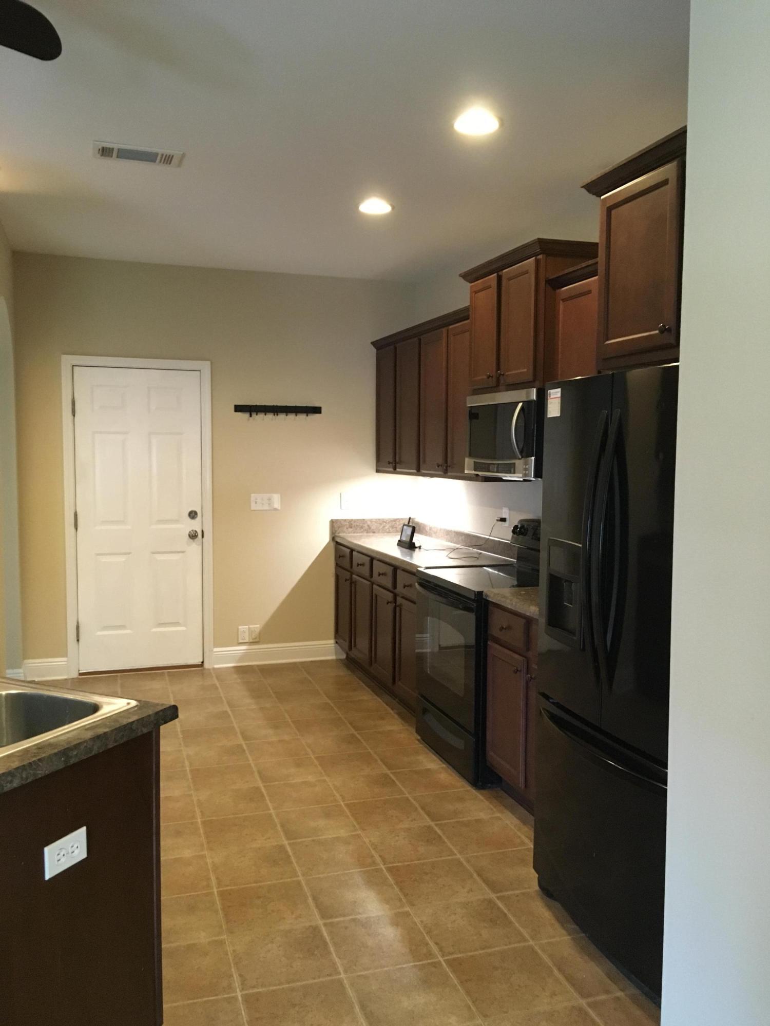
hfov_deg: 48.2
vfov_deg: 61.7
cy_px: 513
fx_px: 860
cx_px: 385
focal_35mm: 29
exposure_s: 1/15
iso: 200
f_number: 2.2
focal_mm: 4.15
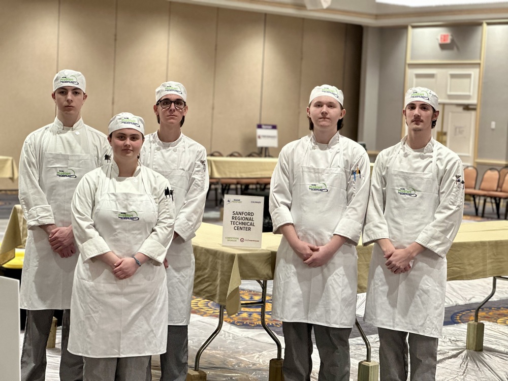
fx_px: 1130
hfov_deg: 25.3
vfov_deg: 19.1
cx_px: 254
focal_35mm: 77
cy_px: 190
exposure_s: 1/40
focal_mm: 9
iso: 200
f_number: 2.8
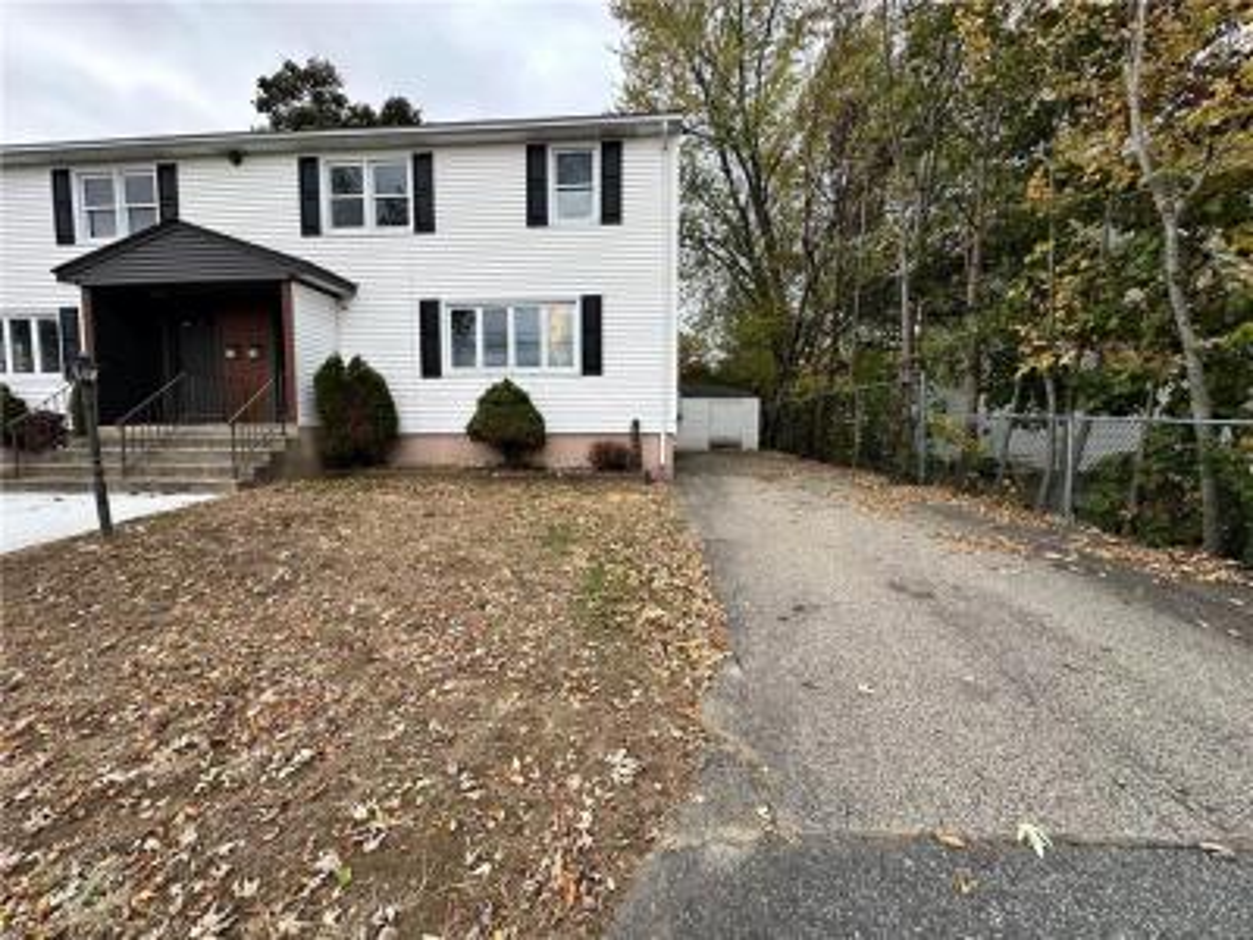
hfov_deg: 102.1
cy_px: 470
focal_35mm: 14
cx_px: 626
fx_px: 507
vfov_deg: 85.7
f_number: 2.2
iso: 40
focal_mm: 2.22
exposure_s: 1/378
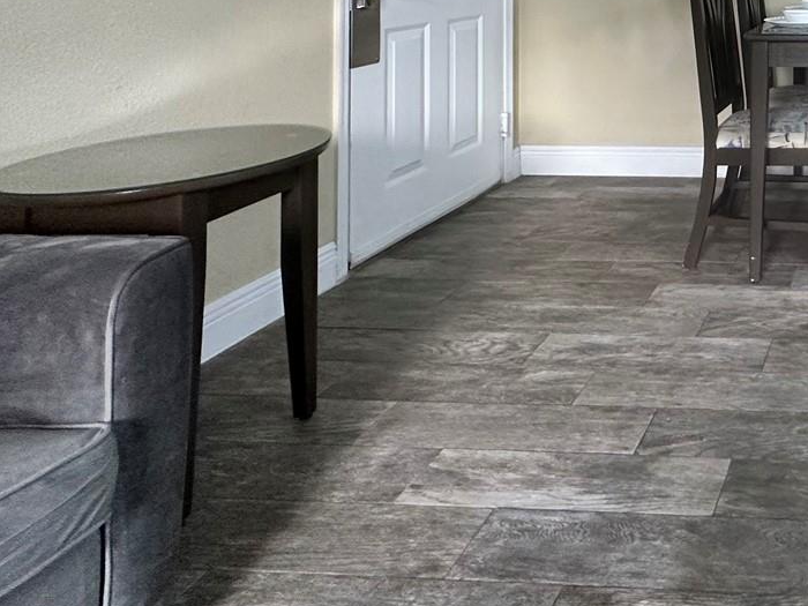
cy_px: -62
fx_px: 747
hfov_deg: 44.7
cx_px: 867
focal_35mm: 32
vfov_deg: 37.1
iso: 250
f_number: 2.2
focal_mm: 2.22
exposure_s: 1/120
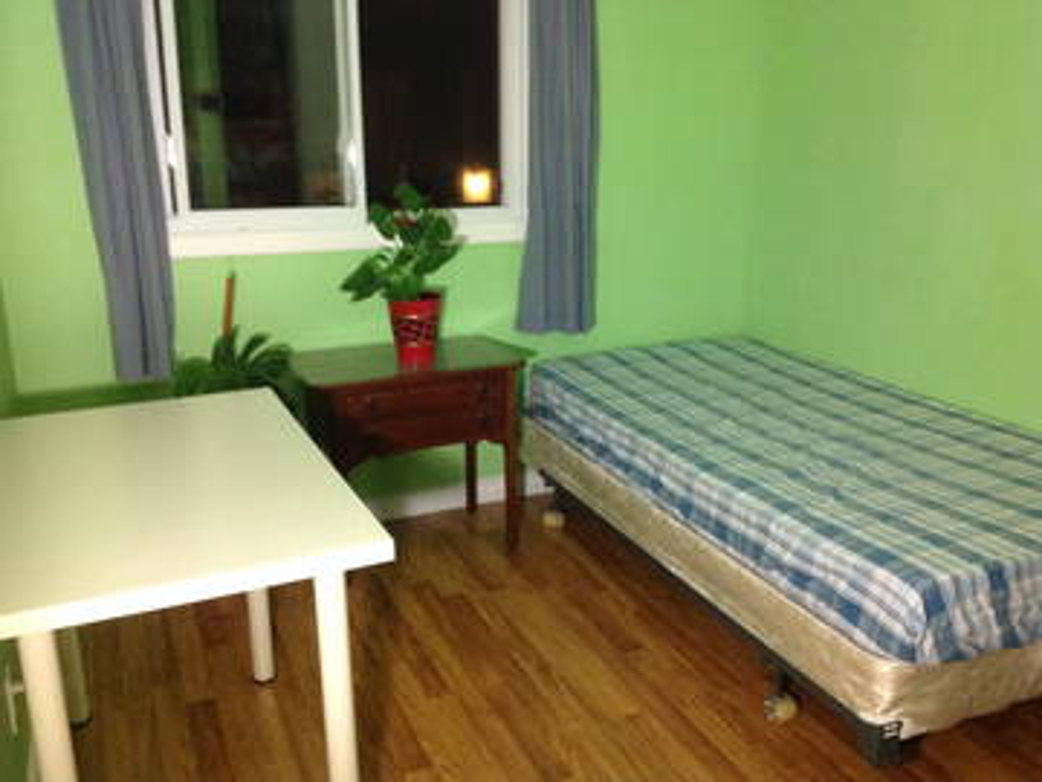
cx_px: 521
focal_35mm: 35
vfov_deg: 40.7
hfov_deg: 52.6
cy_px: 391
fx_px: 1054
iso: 400
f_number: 2.4
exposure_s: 1/15
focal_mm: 4.28
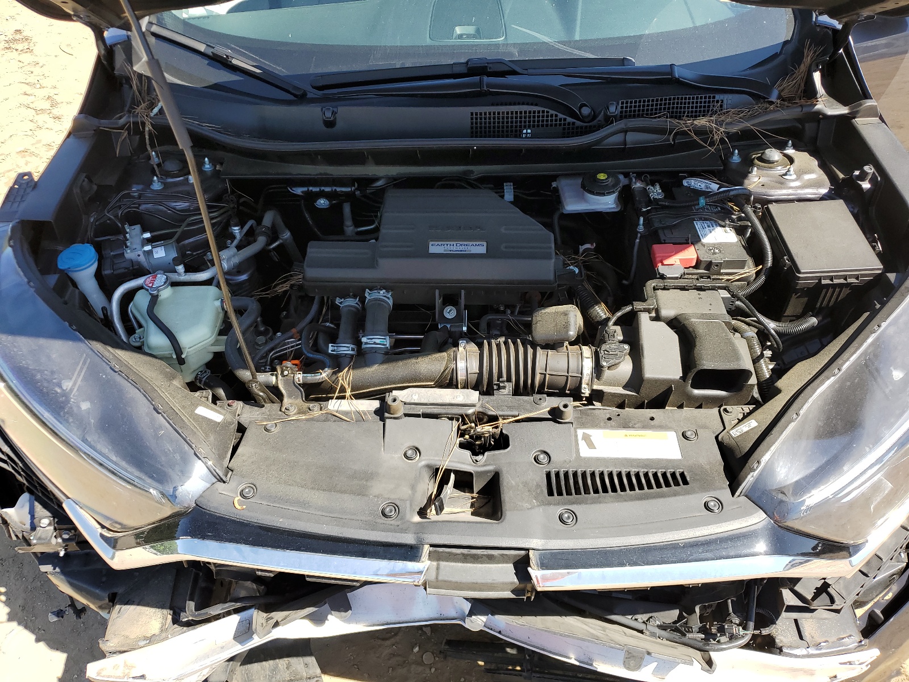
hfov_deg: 67.3
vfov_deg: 53.1
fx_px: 683
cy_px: 341
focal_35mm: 26
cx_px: 454
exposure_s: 1/1000
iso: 50
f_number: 1.5
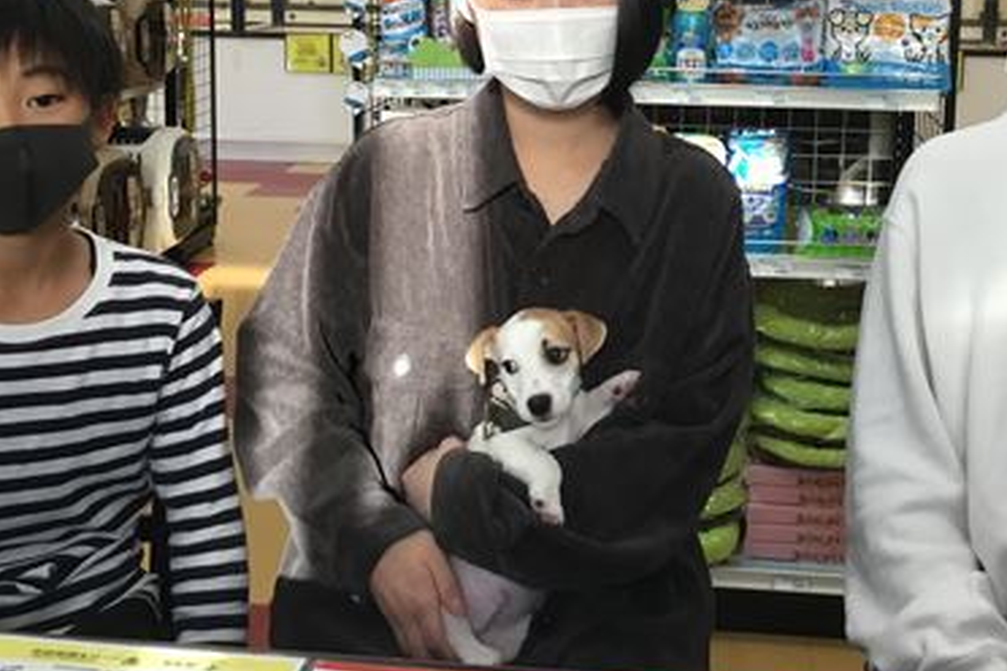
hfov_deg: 38.2
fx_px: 1454
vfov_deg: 25.6
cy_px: 141
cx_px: 547
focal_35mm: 52
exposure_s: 1/40
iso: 32
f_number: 2.4
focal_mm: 3.3
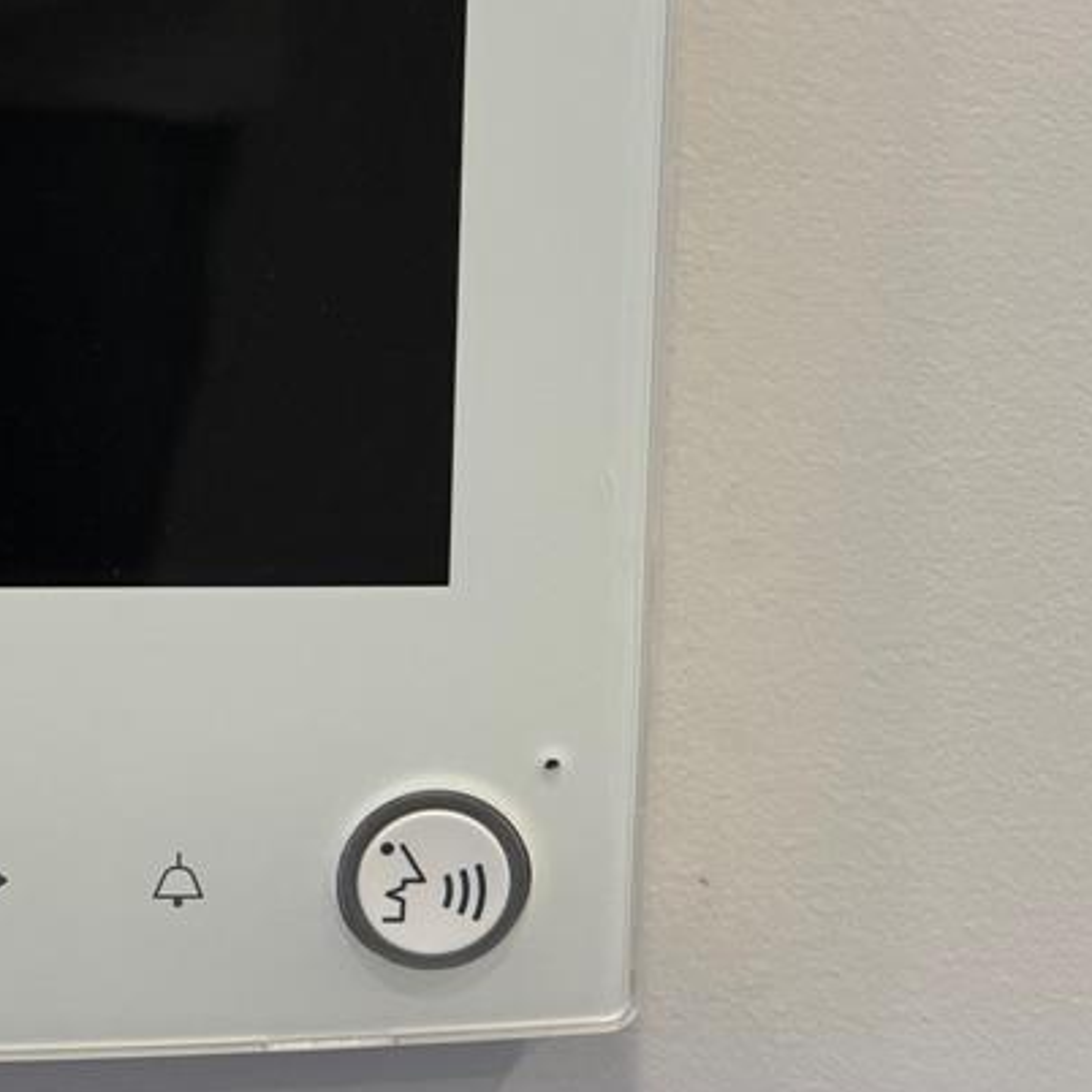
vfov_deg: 7.8
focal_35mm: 225
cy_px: 470
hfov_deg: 7.7
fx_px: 8030
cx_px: -160
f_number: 2.8
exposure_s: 1/60
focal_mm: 16.89
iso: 320
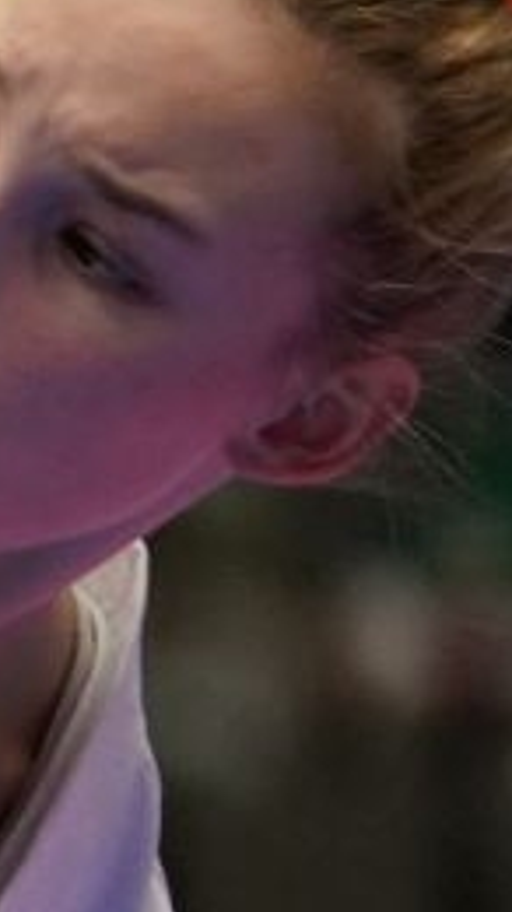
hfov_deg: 1.1
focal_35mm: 1045
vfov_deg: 2.1
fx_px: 25254
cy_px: 558
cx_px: -2546
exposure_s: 1/1000
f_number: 2.8
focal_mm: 144
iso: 2500
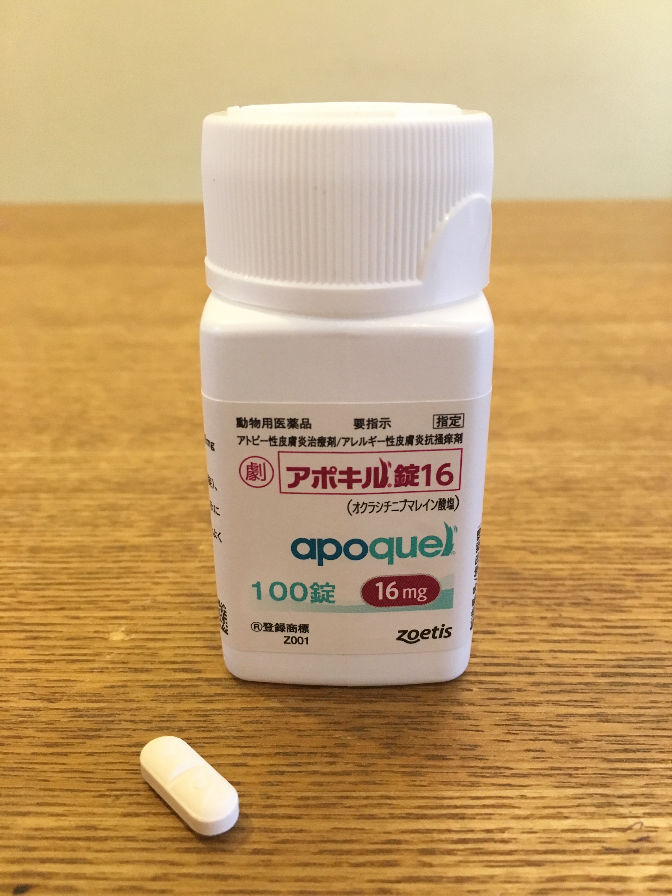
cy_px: 448
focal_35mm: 29
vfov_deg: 61.7
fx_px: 751
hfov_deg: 48.2
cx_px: 336
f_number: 2.2
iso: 200
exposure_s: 1/17
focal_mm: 4.15
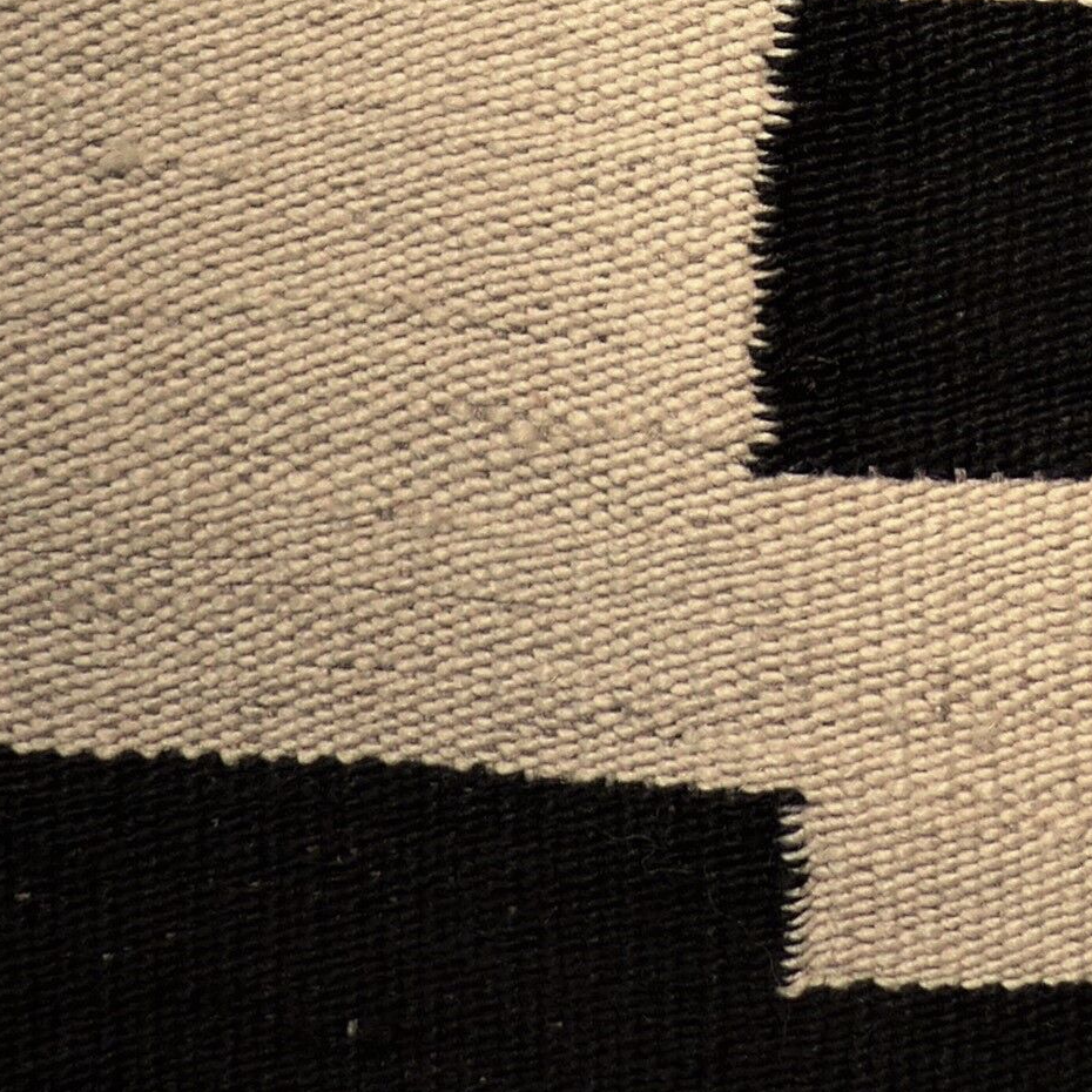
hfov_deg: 18.2
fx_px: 3391
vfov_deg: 16.2
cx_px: 797
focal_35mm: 95
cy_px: -688
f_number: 2.8
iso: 100
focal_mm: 4.5
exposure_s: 1/60
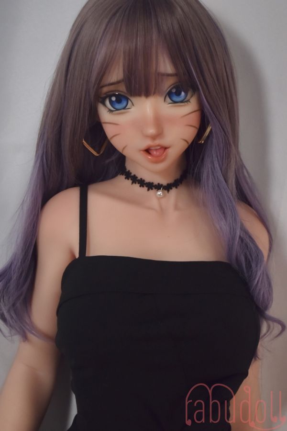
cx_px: 144
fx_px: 717
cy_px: 216
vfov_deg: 33.4
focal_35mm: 60
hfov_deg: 22.6
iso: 1600
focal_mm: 40
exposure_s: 1/180
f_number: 6.7
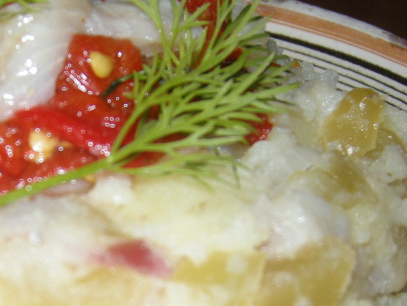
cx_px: 89
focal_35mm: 84
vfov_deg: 17.3
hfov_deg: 23.0
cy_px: 287
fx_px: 988
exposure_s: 1/60
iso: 64
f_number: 2.7
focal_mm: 7.5
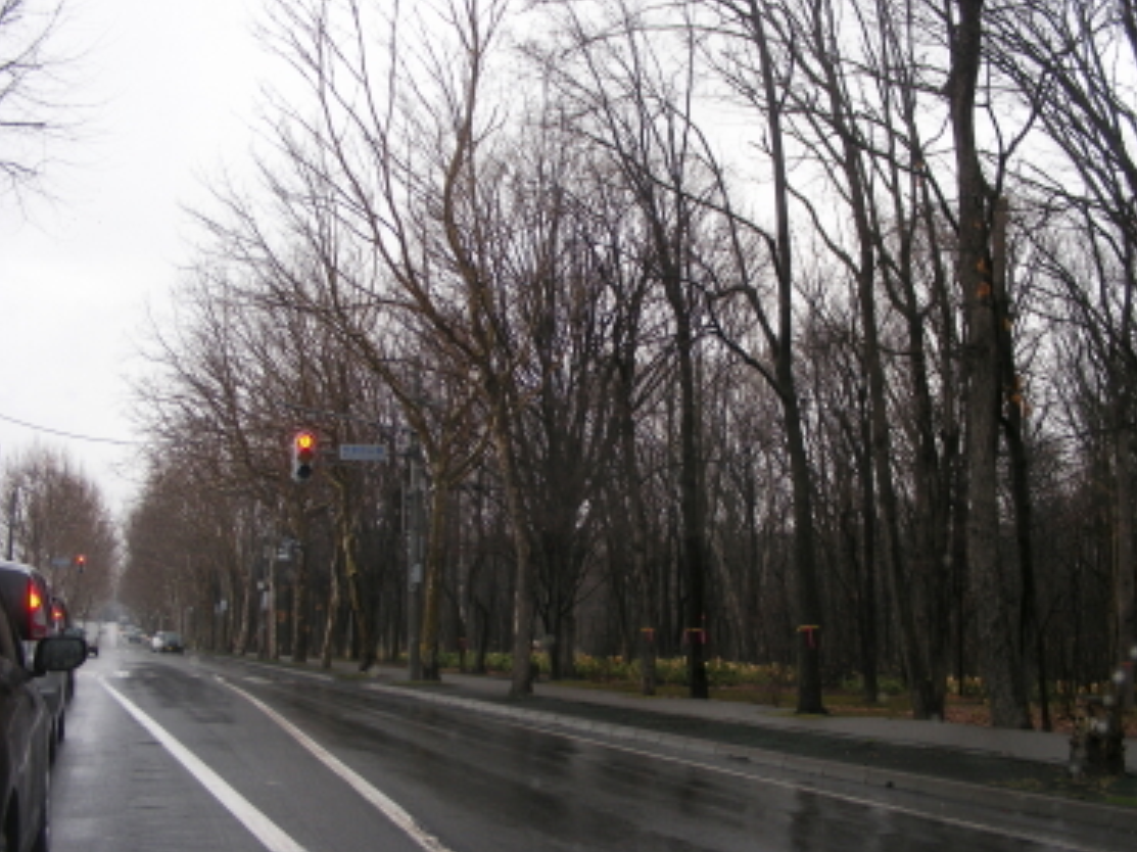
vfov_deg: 35.1
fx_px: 1346
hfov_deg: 45.8
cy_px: 444
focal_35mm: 41
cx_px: 579
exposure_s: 1/64.4
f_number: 3.5
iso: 50
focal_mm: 6.3
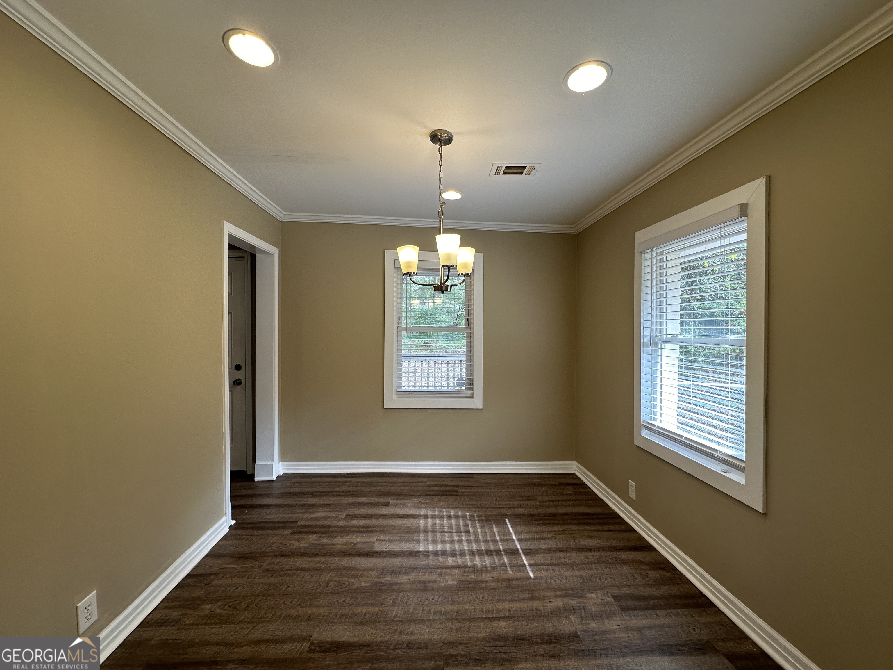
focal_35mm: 14
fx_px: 361
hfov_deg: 102.1
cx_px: 446
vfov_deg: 85.7
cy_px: 335
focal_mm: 2.22
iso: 80
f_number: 2.2
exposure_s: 1/120
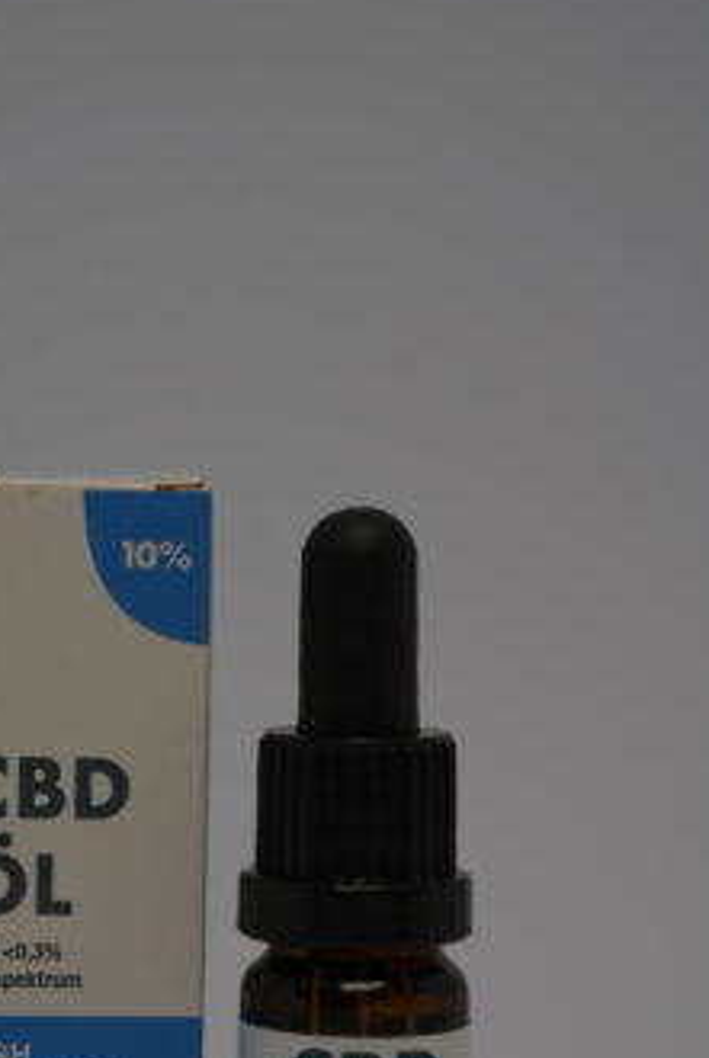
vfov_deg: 18.3
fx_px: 3269
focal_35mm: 111
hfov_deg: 12.3
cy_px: 792
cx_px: 183
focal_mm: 70
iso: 100
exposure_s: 1/100
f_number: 5.6
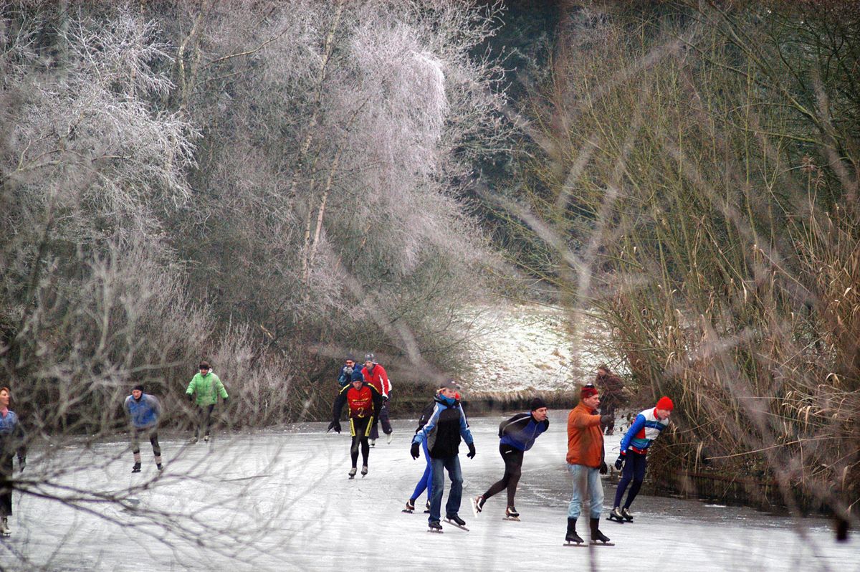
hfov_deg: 11.4
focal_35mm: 180
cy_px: 286
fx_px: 4296
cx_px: 430
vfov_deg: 7.6
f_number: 4.2
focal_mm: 120
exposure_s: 1/250
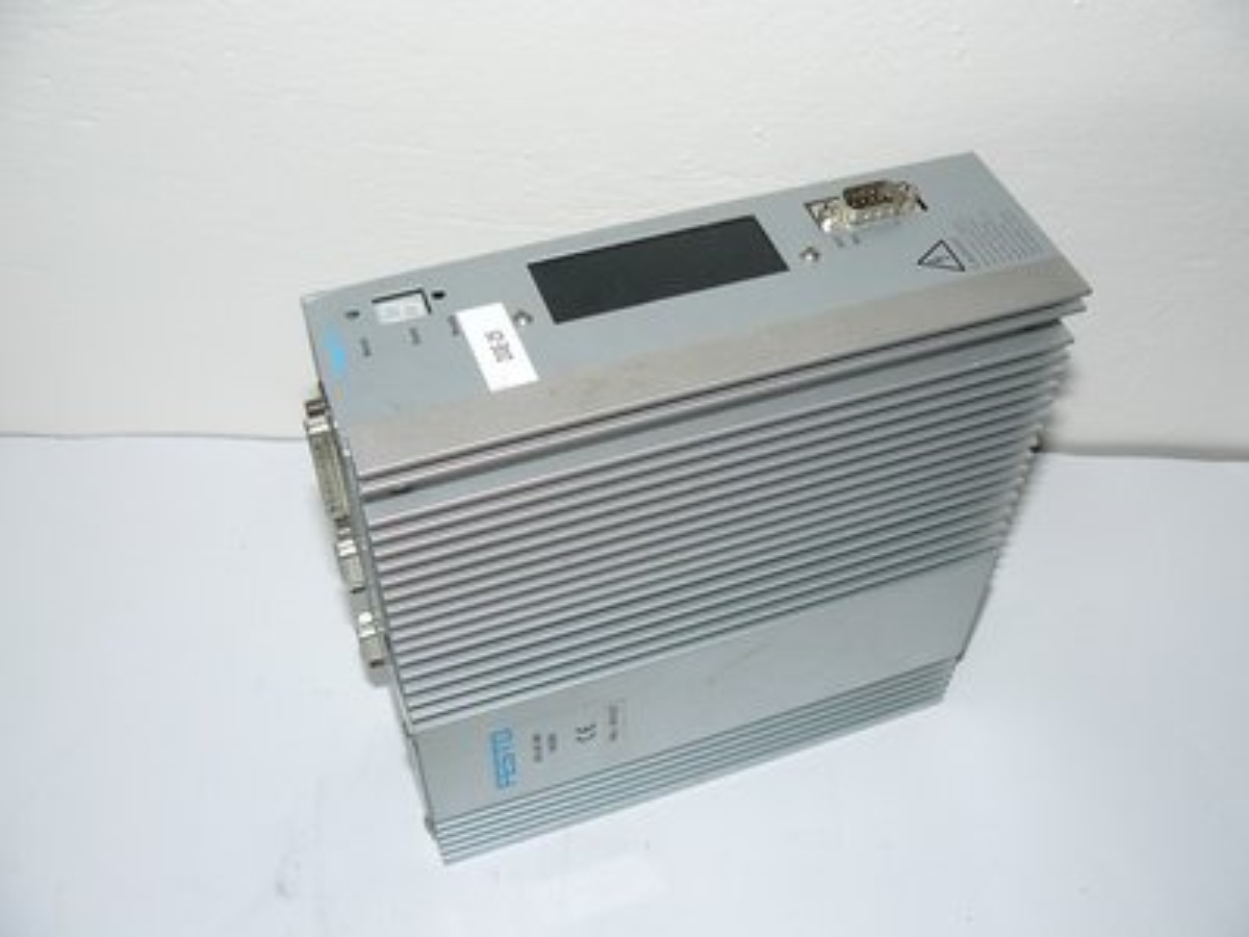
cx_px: 624
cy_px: 468
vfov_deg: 39.7
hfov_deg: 51.4
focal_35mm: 36
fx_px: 1299
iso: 100
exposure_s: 1/30
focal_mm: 6
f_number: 2.8
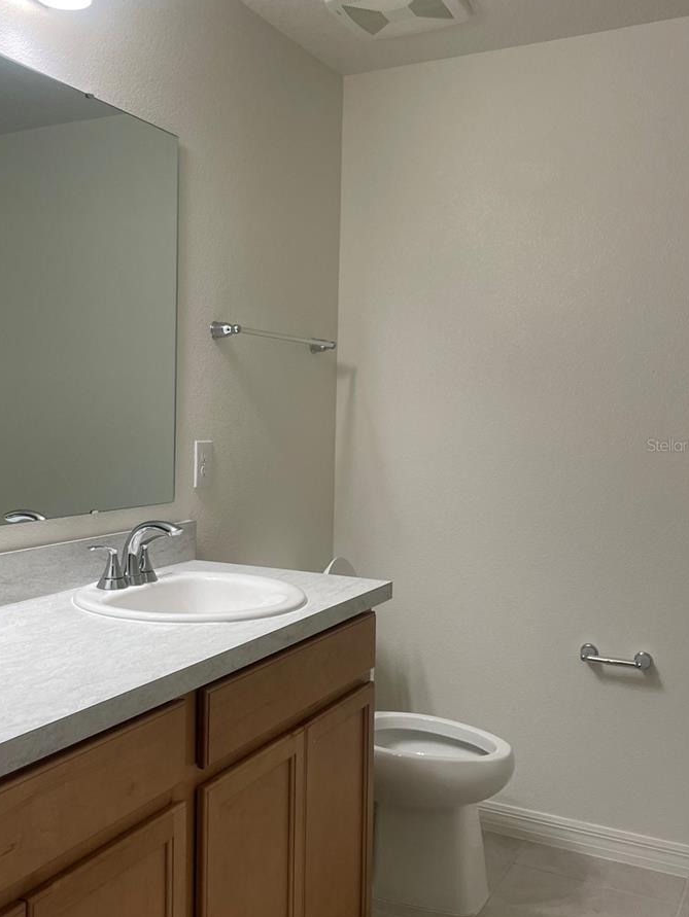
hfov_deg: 40.4
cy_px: 445
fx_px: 928
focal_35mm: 35
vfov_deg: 52.6
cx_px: 256
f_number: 1.6
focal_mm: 4.2
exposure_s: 1/120
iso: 100
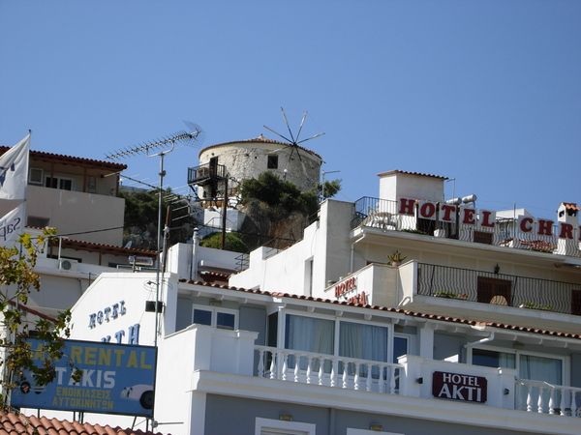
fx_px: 2115
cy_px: 218
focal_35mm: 126
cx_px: 290
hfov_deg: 15.6
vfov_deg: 11.8
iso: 50
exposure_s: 1/384
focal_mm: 26.3
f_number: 6.5
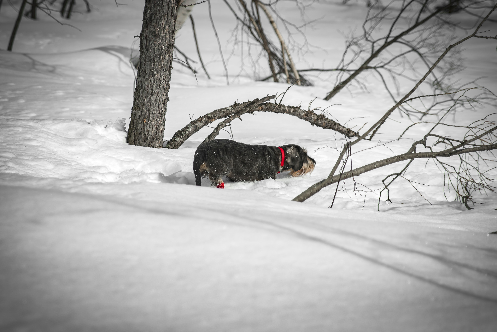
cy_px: 166
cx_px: 248
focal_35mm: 105
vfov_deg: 13.1
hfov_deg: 19.4
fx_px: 1451
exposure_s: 1/4000
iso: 200
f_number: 2.8
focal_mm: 70
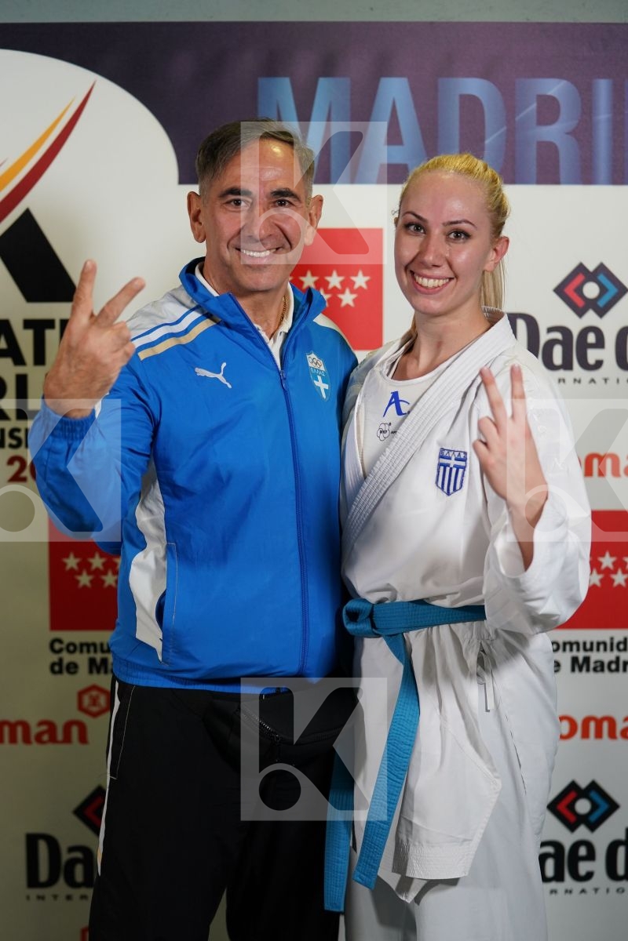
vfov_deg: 25.1
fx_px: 2119
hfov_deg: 16.9
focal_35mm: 81
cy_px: 470
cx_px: 314
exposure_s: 1/250
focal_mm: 81
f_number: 2.8
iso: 1250
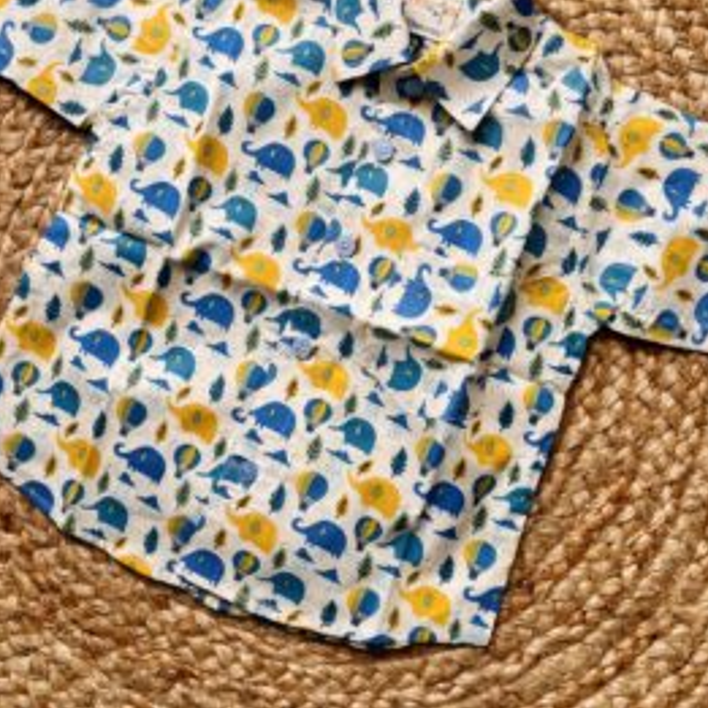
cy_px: 298
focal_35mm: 38
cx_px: 331
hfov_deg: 43.8
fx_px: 879
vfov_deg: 43.7
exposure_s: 1/121
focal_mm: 5.1
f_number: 1.6
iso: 64
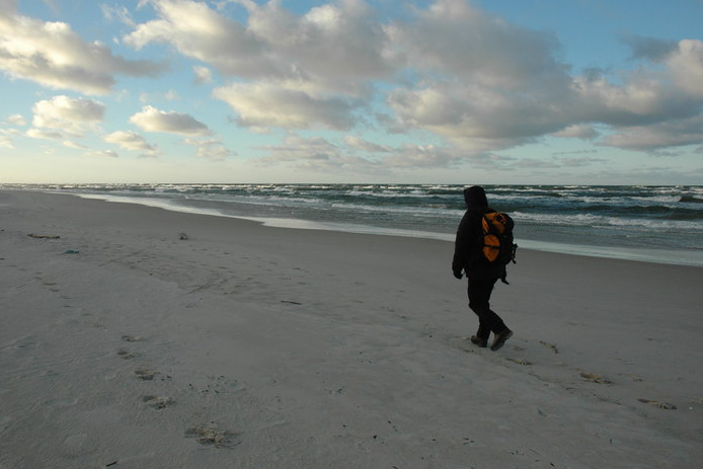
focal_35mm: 28
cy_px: 236
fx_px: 547
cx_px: 339
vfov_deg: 46.4
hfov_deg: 65.4
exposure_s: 1/400
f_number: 10
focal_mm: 18
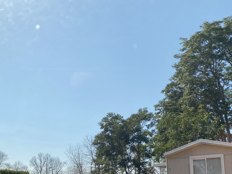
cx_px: 107
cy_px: 125
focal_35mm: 38
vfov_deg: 37.0
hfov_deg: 48.9
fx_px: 255
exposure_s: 1/225
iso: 32
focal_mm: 4.25
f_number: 1.8
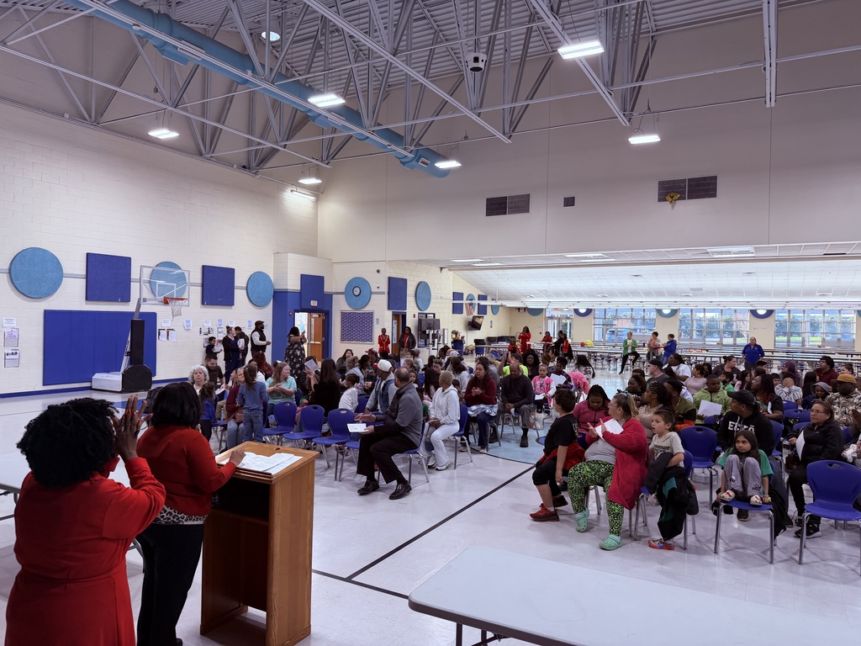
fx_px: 597
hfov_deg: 71.6
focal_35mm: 24
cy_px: 323
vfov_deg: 56.8
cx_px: 430
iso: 125
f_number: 1.78
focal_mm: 6.76
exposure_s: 1/120
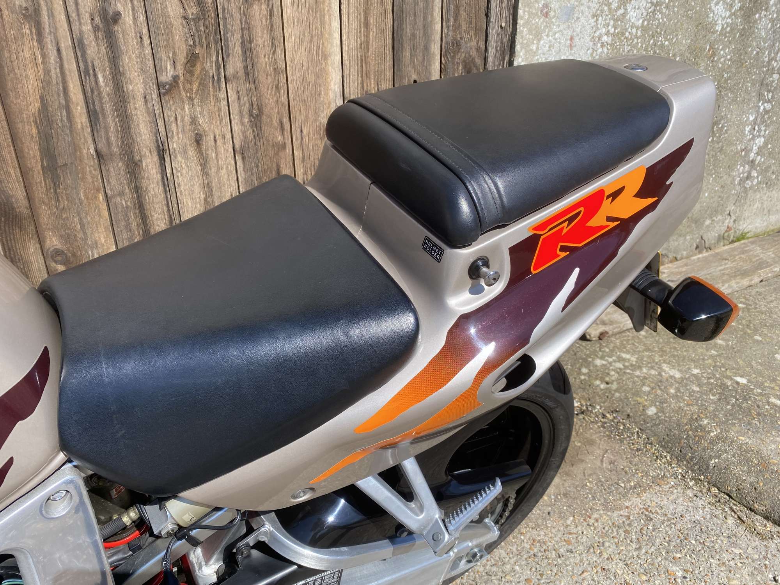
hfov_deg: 67.3
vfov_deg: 53.1
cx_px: 390
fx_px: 586
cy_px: 292
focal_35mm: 26
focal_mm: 4.25
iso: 32
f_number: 1.8
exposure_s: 1/1927
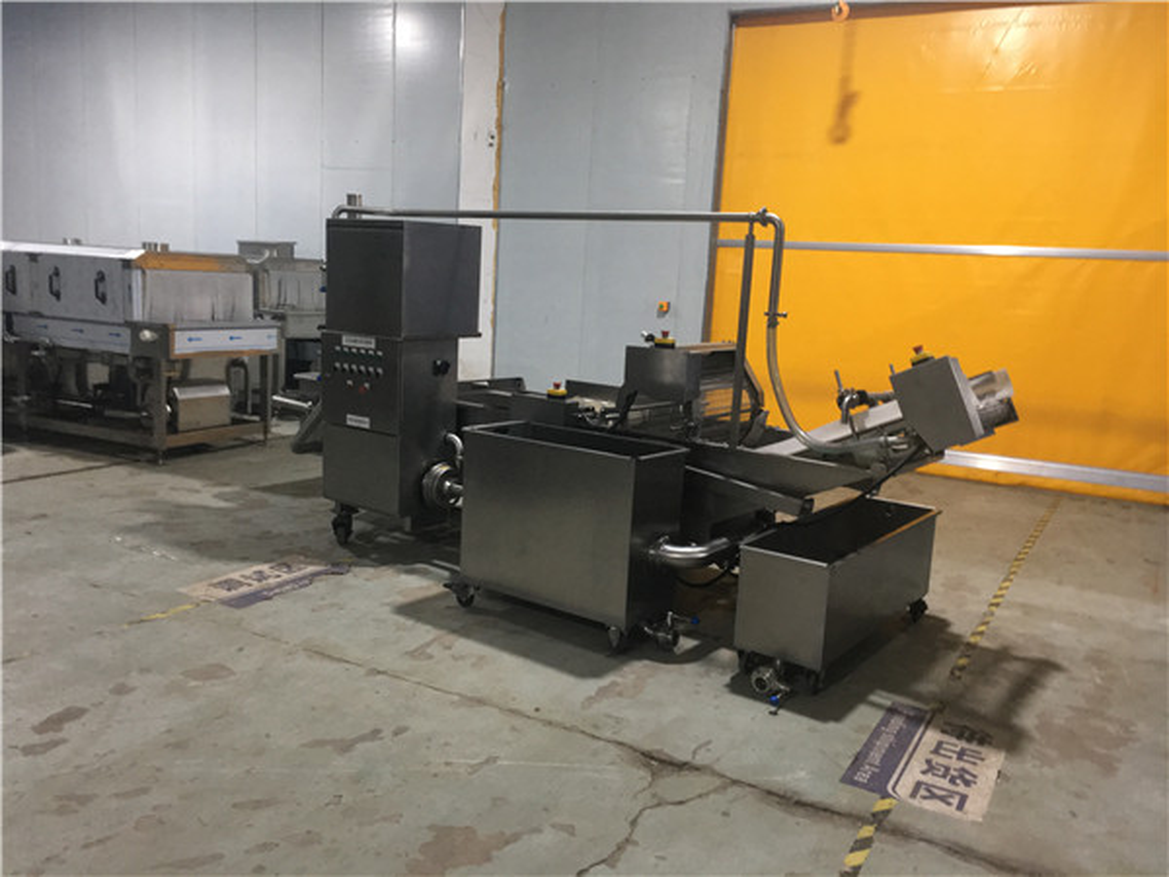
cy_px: 438
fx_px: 979
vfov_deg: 48.2
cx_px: 584
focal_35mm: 29
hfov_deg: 61.7
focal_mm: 4.15
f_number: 2.2
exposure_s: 1/20
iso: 200
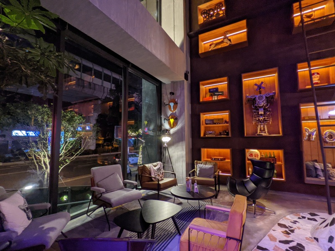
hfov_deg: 94.5
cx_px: 168
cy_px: 126
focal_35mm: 16
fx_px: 155
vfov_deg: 78.1
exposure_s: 1/24.4
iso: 382
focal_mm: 2.22
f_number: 2.2
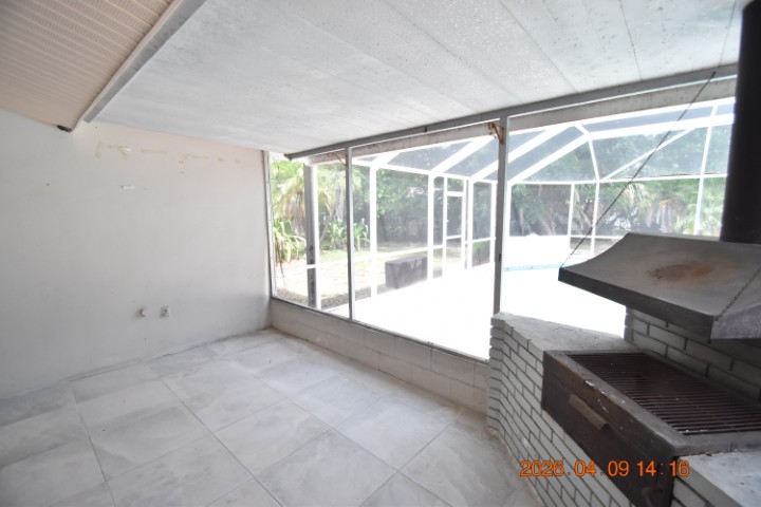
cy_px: 254
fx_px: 317
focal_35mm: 15
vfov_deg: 77.3
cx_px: 380
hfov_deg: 100.4
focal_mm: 10
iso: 800
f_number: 3.5
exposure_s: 1/250
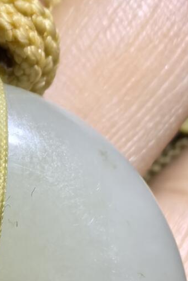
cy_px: 426
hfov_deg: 13.5
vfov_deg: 18.1
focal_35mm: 100
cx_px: -13
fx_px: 783
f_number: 2.2
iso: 100
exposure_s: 1/233
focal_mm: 1.95
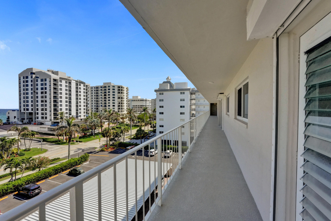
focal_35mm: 14
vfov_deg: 81.2
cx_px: 166
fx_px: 129
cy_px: 110
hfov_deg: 104.3
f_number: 20
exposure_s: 1/1600
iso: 2500
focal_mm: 14
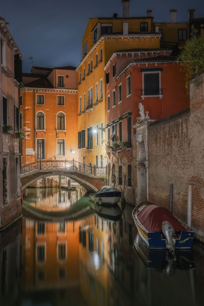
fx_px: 374
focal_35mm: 44
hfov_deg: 30.5
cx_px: 98
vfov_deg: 44.5
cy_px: 150
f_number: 5.6
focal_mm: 40
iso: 400
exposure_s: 30
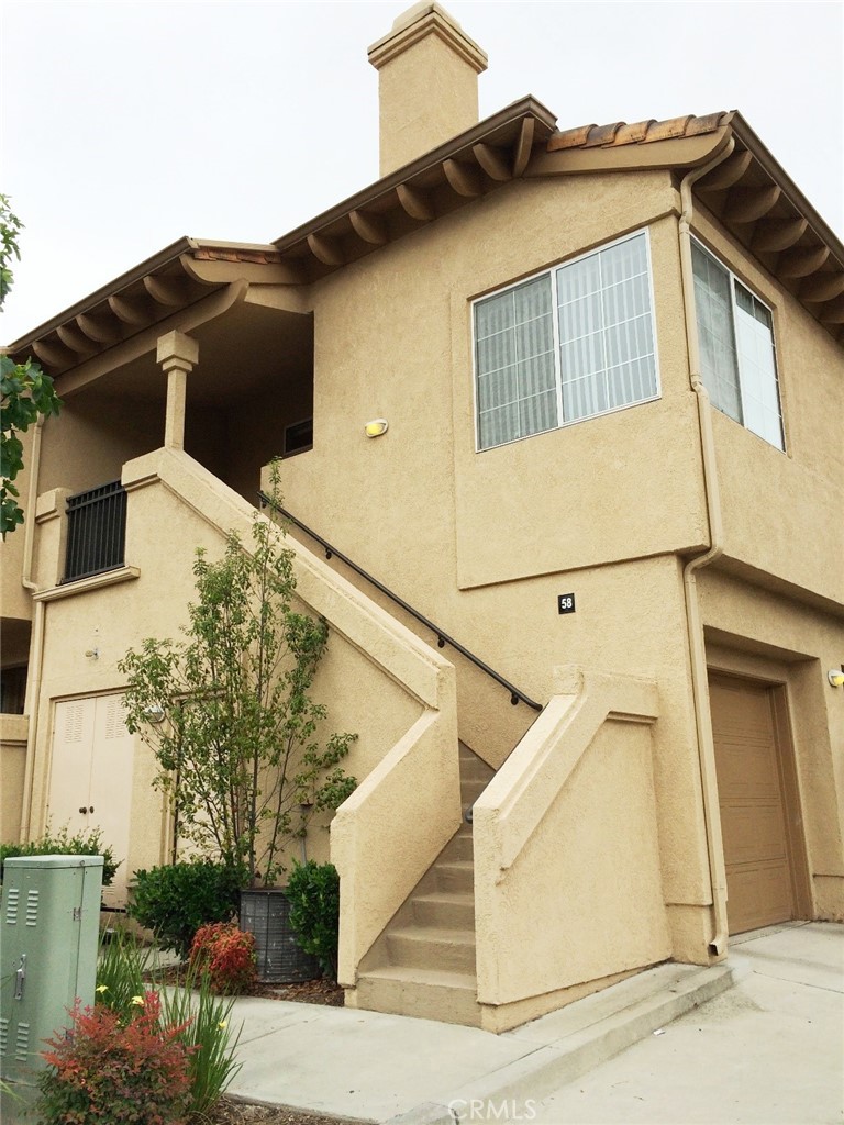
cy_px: 562
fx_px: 943
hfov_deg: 48.2
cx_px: 422
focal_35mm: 29
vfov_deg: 61.7
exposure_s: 1/820
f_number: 2.2
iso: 32
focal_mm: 4.15
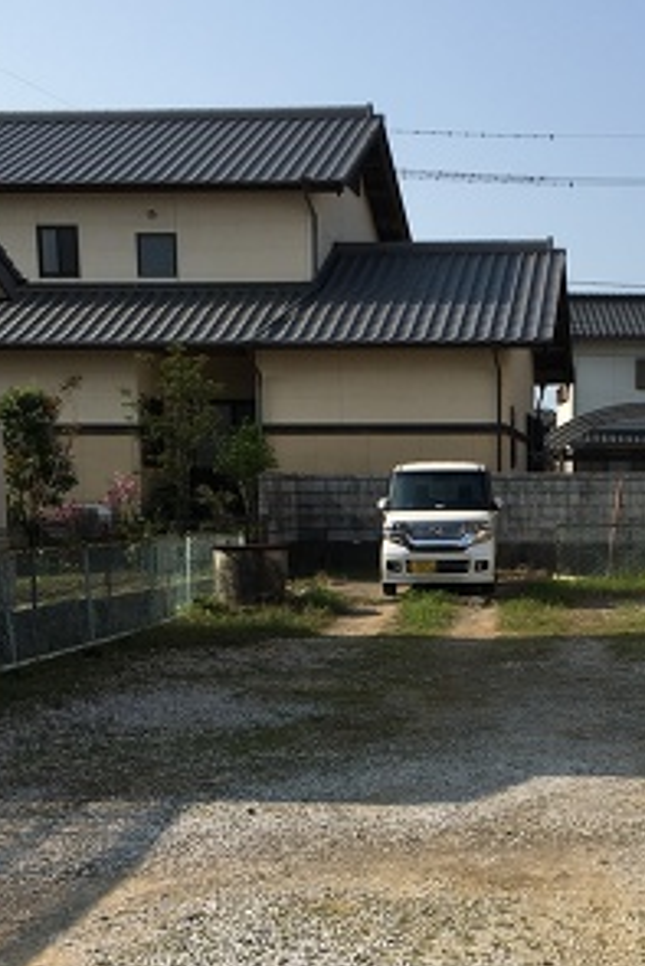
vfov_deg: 33.8
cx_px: 542
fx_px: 1557
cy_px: 712
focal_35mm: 58
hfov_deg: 23.0
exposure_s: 1/1972
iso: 25
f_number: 2.2
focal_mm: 4.15
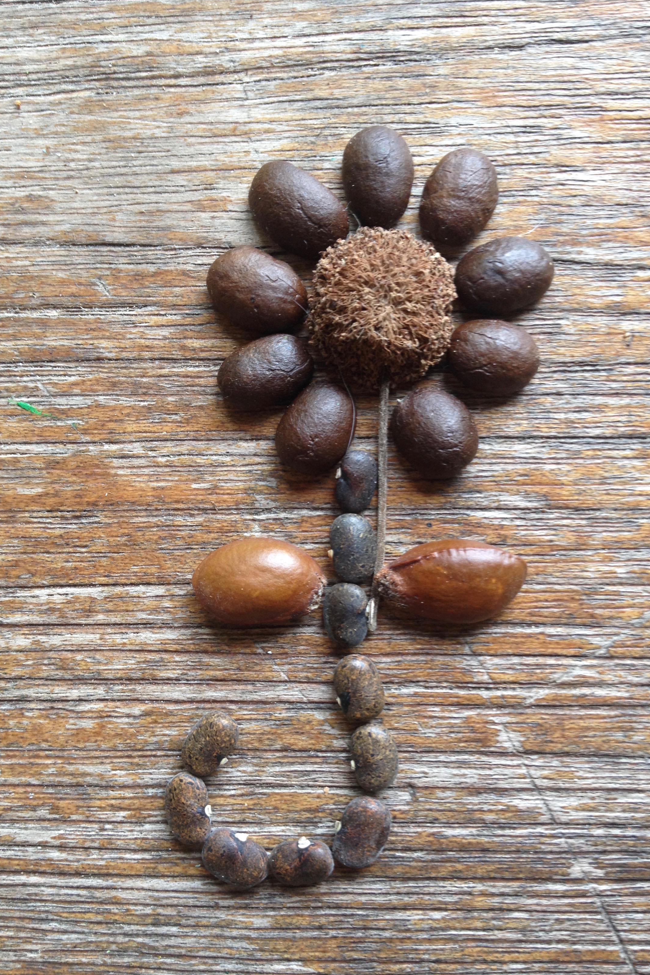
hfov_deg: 35.9
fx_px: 1002
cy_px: 488
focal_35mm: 37
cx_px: 354
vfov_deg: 51.9
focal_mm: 4.28
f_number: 2.4
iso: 64
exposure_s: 1/20
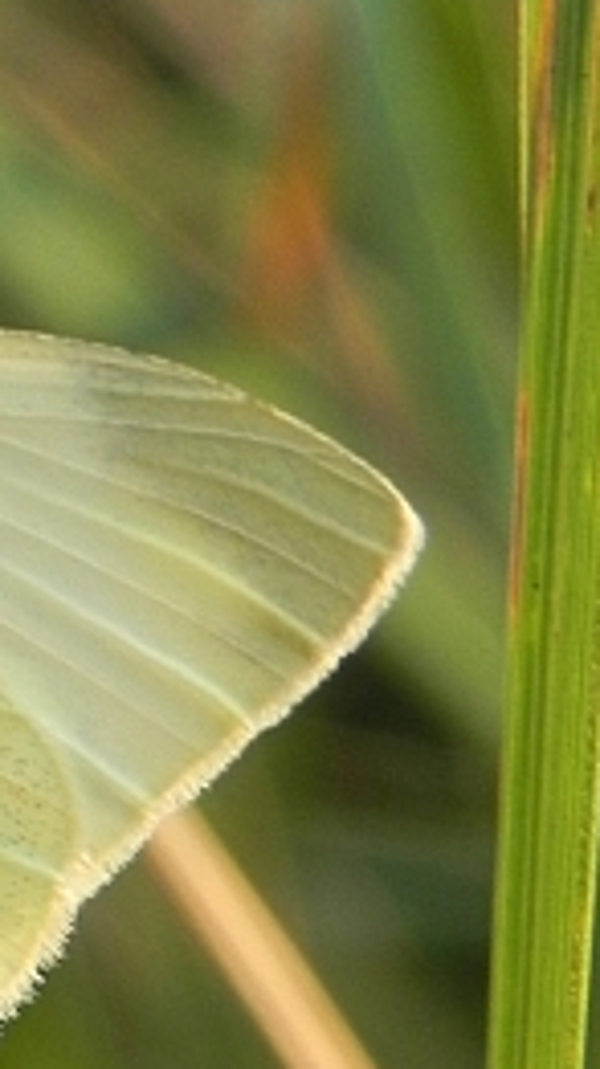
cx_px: -502
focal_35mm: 349
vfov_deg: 6.2
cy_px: 975
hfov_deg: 3.5
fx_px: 9890
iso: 160
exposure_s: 1/156
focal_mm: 18.8
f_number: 5
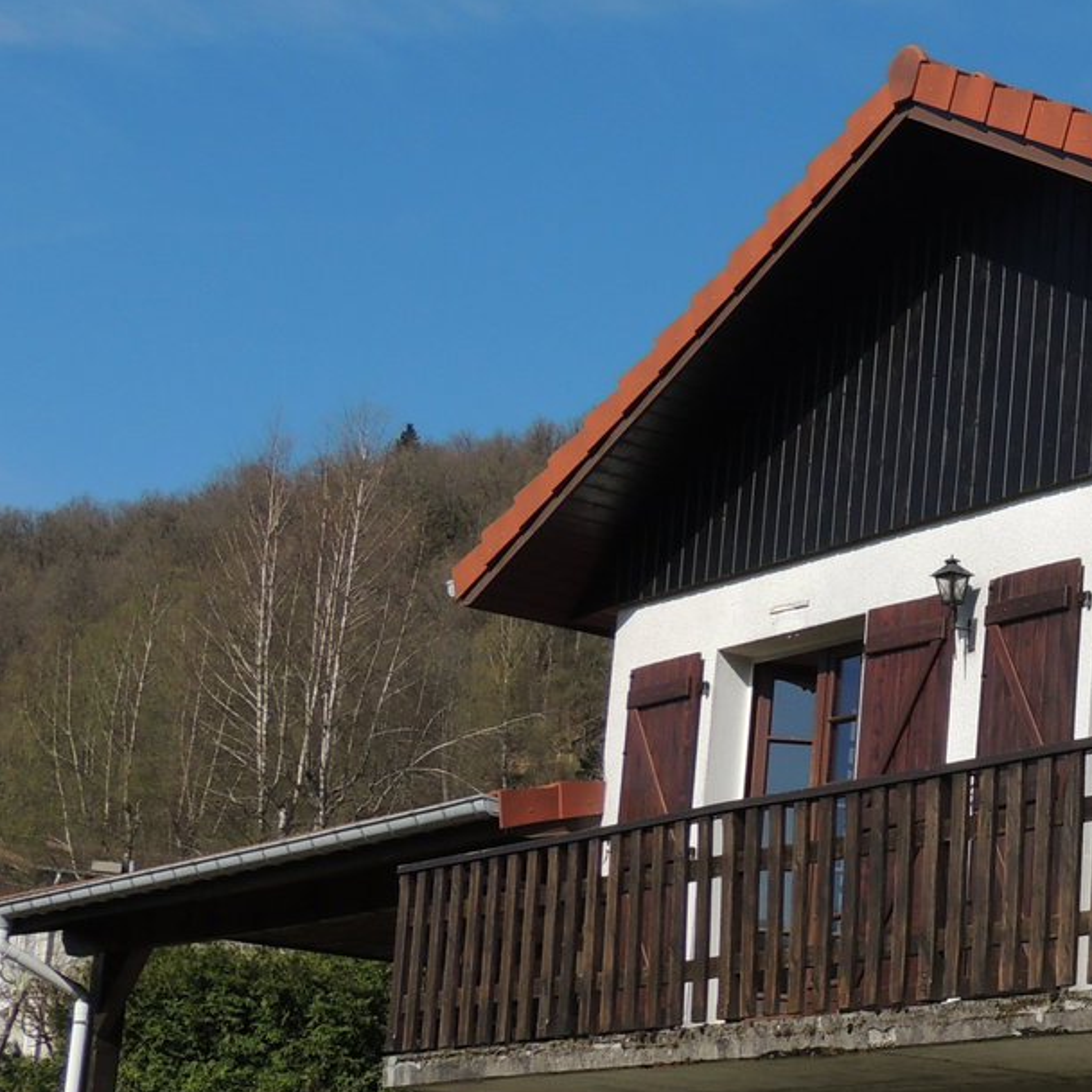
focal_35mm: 93
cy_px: 812
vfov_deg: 18.6
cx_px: 1378
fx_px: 3319
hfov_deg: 17.6
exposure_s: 1/1250
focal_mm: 7.1
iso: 100
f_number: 3.7
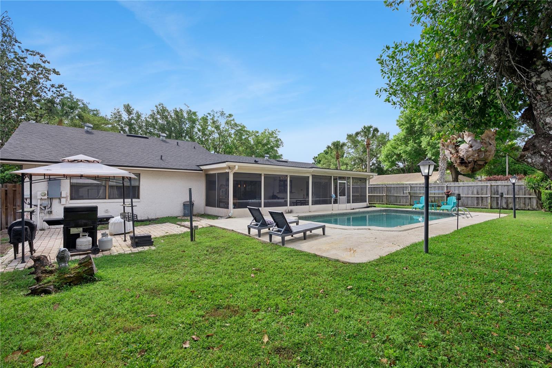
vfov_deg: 73.8
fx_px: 245
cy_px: 184
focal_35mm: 16
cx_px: 276
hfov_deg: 96.7
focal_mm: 16
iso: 50
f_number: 11
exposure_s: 1/50
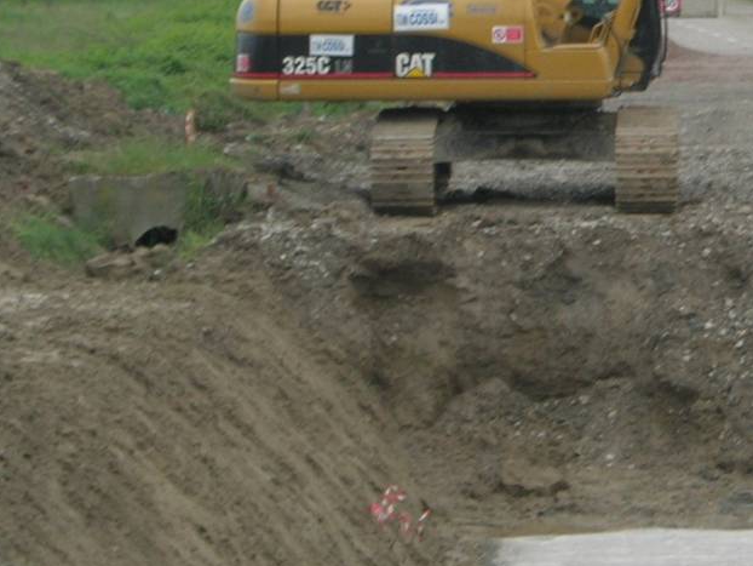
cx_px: 847
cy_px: 2
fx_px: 6093
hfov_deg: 7.0
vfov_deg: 5.3
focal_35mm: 280
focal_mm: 23.4
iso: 64
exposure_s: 1/53.8
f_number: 8.2
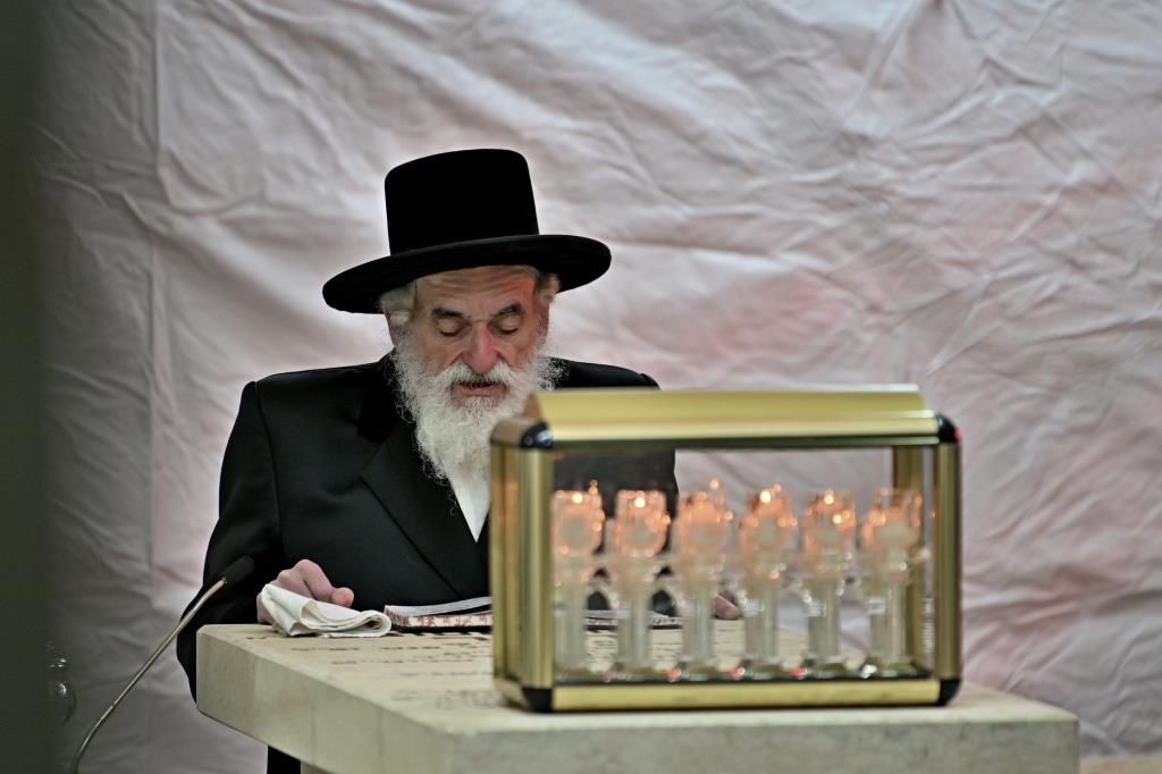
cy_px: 387
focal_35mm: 300
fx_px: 9680
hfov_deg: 6.9
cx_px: 581
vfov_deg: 4.6
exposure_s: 1/125
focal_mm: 200
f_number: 2.8
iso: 200
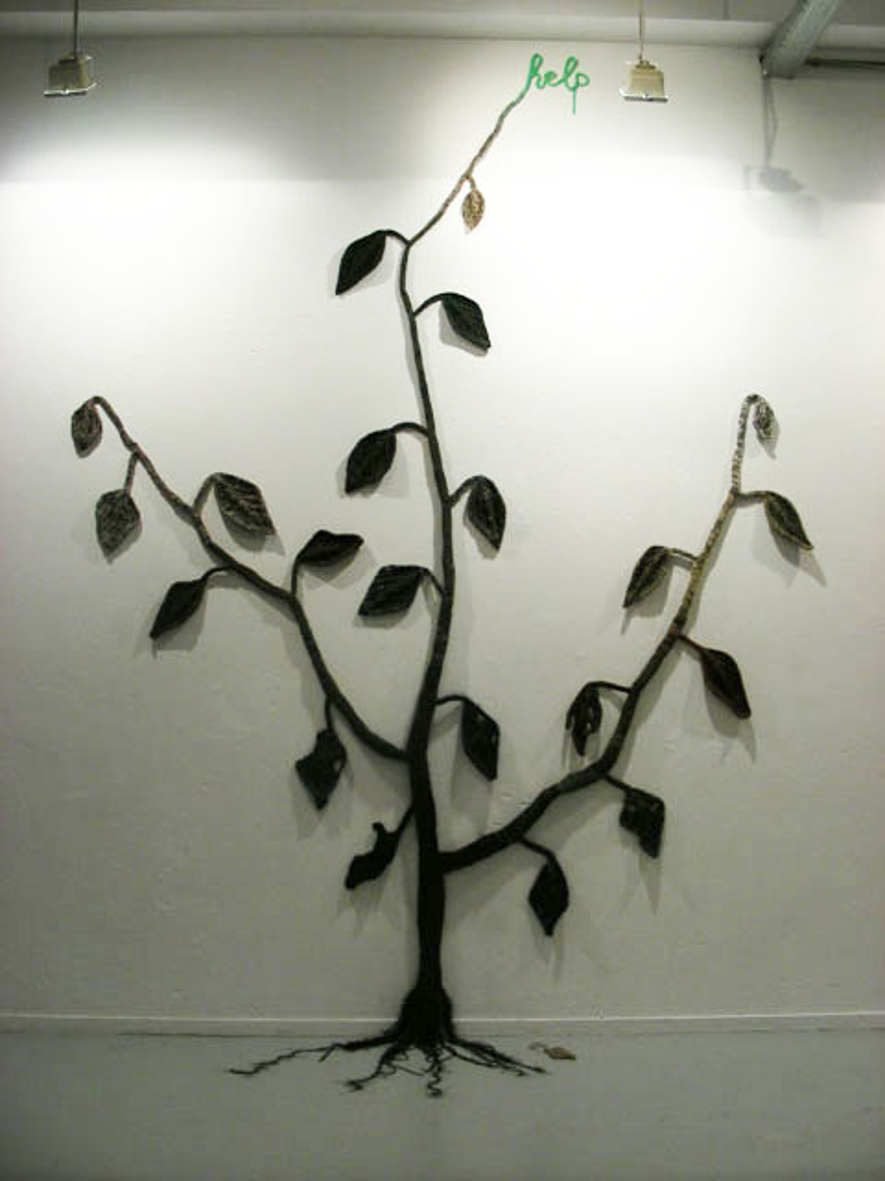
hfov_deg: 37.7
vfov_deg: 49.0
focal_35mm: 38
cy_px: 590
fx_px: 1295
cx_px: 442
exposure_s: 1/16.8
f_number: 3.5
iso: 100
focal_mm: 6.3
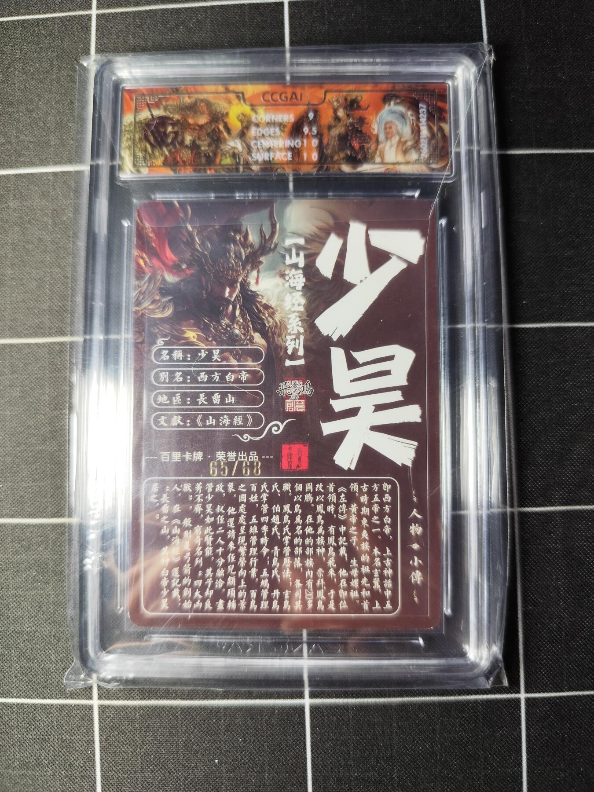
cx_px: 297
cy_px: 396
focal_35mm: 23
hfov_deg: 58.9
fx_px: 526
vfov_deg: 73.9
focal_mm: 6.14
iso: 200
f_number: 1.65
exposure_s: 1/100
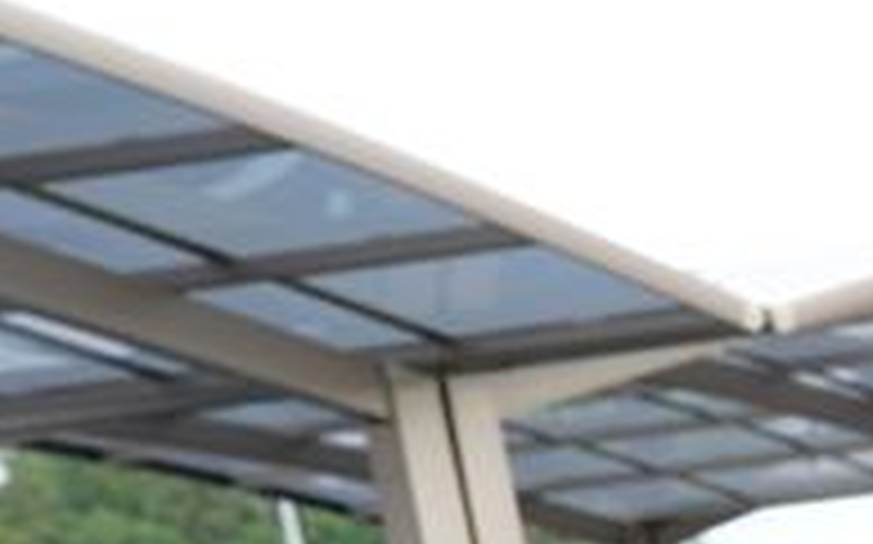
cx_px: 2264
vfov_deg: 8.6
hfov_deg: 11.5
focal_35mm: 140
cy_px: 1270
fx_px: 3329
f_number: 4.5
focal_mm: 26
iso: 100
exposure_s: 1/80
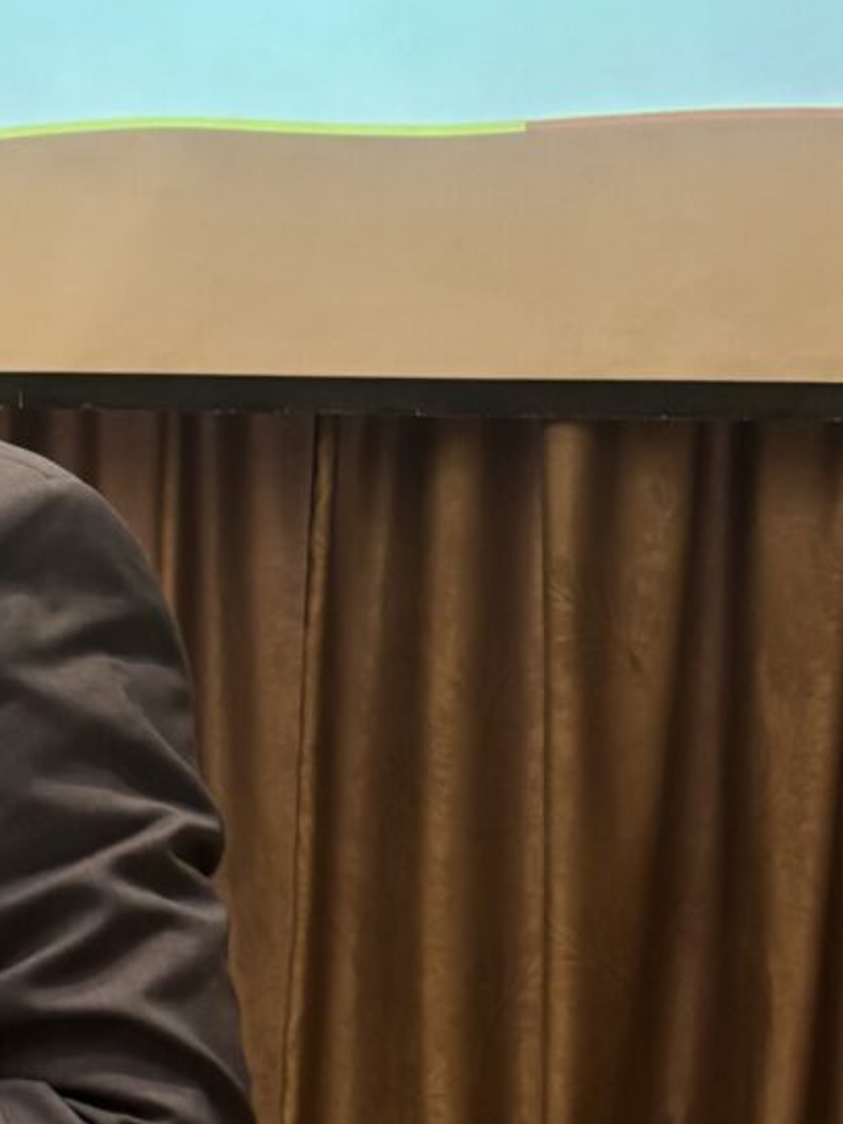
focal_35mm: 123
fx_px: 3992
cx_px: -353
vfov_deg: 16.0
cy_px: 584
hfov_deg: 11.6
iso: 200
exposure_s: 1/50
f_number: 1.6
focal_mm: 5.96
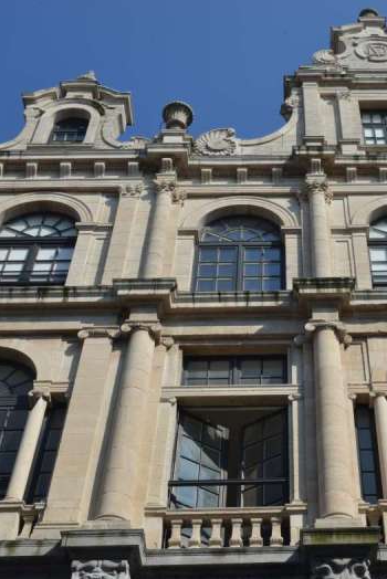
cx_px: 316
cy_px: 294
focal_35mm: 58
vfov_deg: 34.5
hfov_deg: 23.0
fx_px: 934
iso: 125
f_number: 22
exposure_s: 1/50
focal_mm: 38
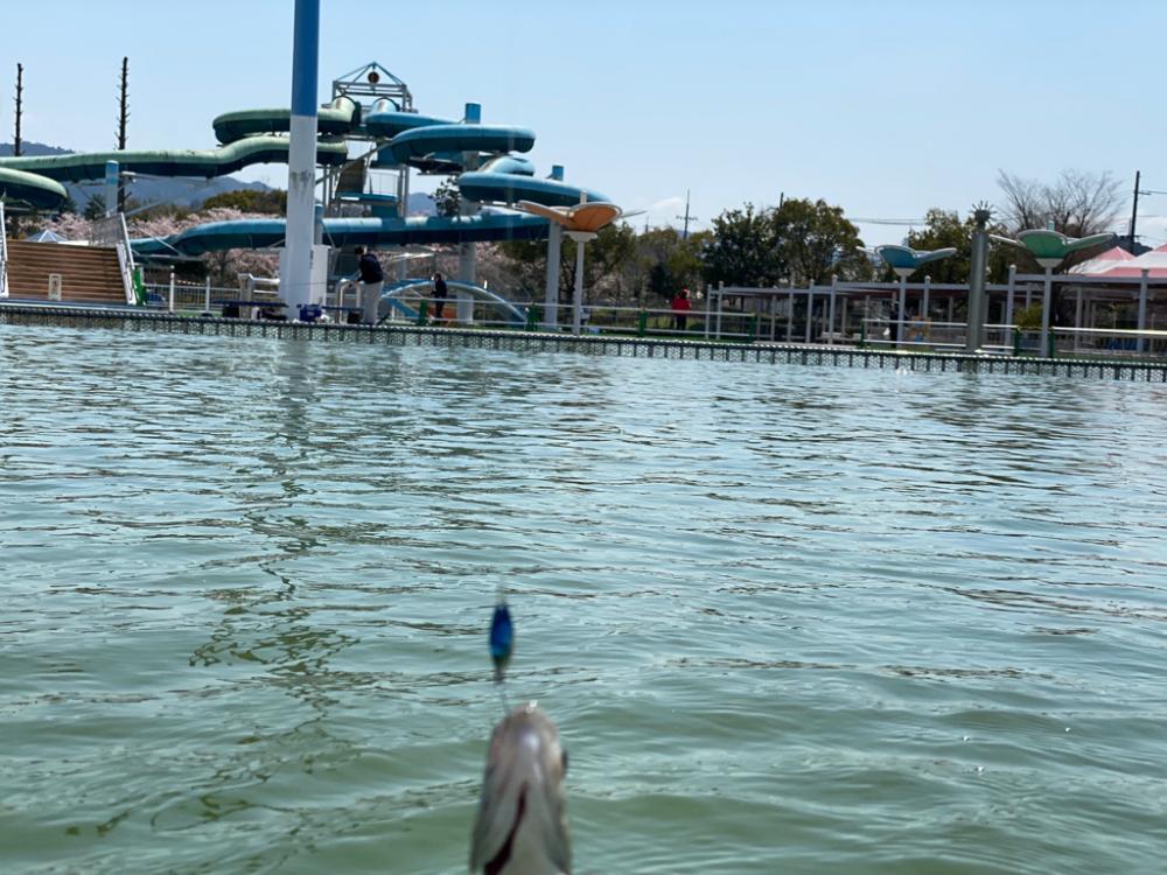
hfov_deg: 36.8
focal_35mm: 52
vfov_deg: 28.0
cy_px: 438
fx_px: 1753
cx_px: 584
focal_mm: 6
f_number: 2
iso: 20
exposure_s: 1/2994
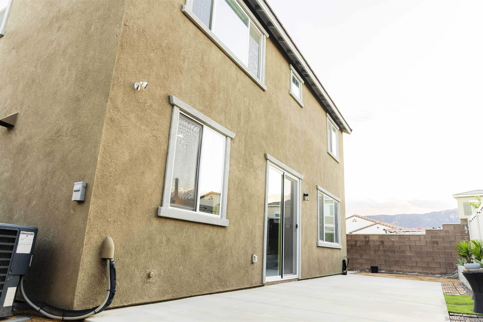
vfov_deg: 53.1
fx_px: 322
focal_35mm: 24
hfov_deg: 73.7
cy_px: 161
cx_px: 242
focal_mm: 24
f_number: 3.2
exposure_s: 1/100
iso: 100
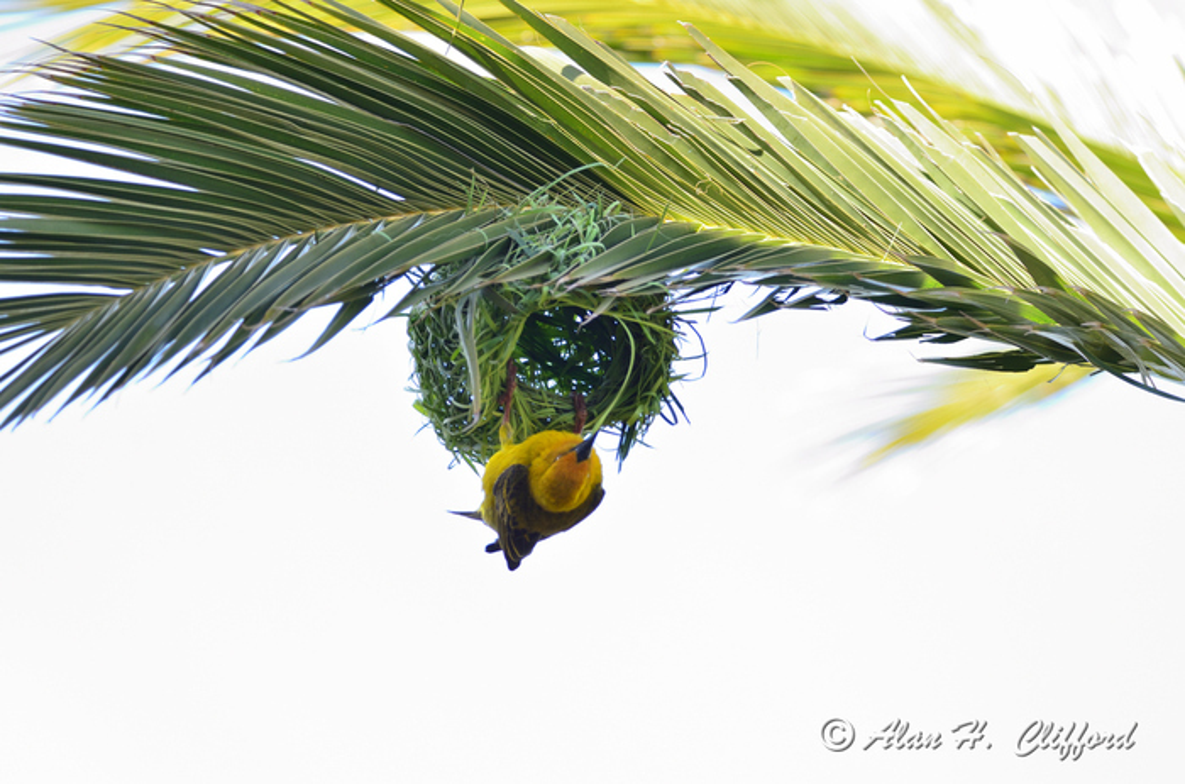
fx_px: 8127
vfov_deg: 5.5
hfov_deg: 8.3
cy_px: 392
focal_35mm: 248
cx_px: 592
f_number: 5
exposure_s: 1/160
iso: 400
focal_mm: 165
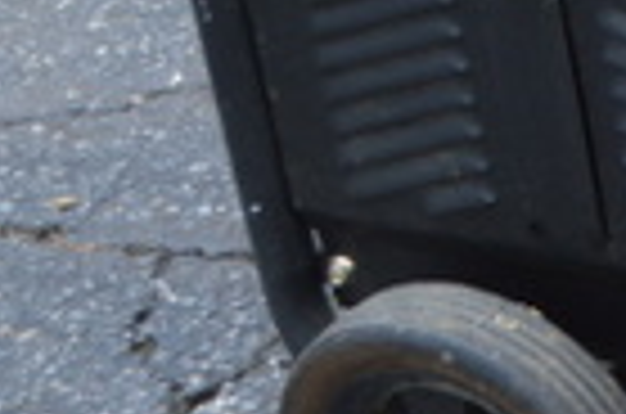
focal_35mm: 197
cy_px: -54
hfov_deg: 9.5
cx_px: 1428
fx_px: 3418
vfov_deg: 6.9
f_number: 5.6
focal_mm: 26
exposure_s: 1/125
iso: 400
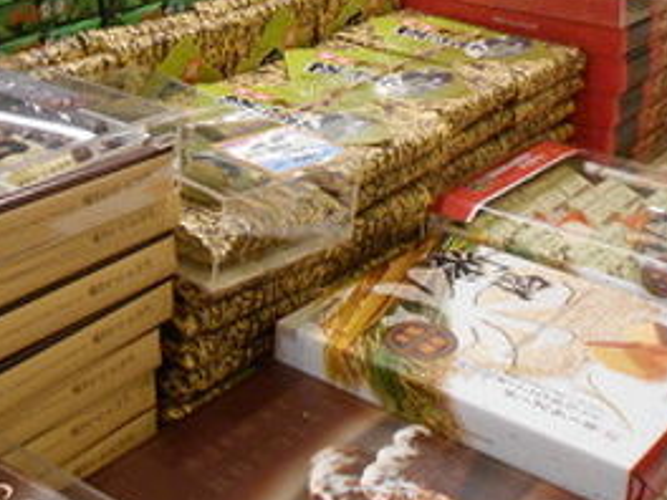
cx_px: 275
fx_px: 1233
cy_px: 14
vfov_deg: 22.2
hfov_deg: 30.2
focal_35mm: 64
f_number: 3.5
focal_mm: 4.6
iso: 320
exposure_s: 1/30
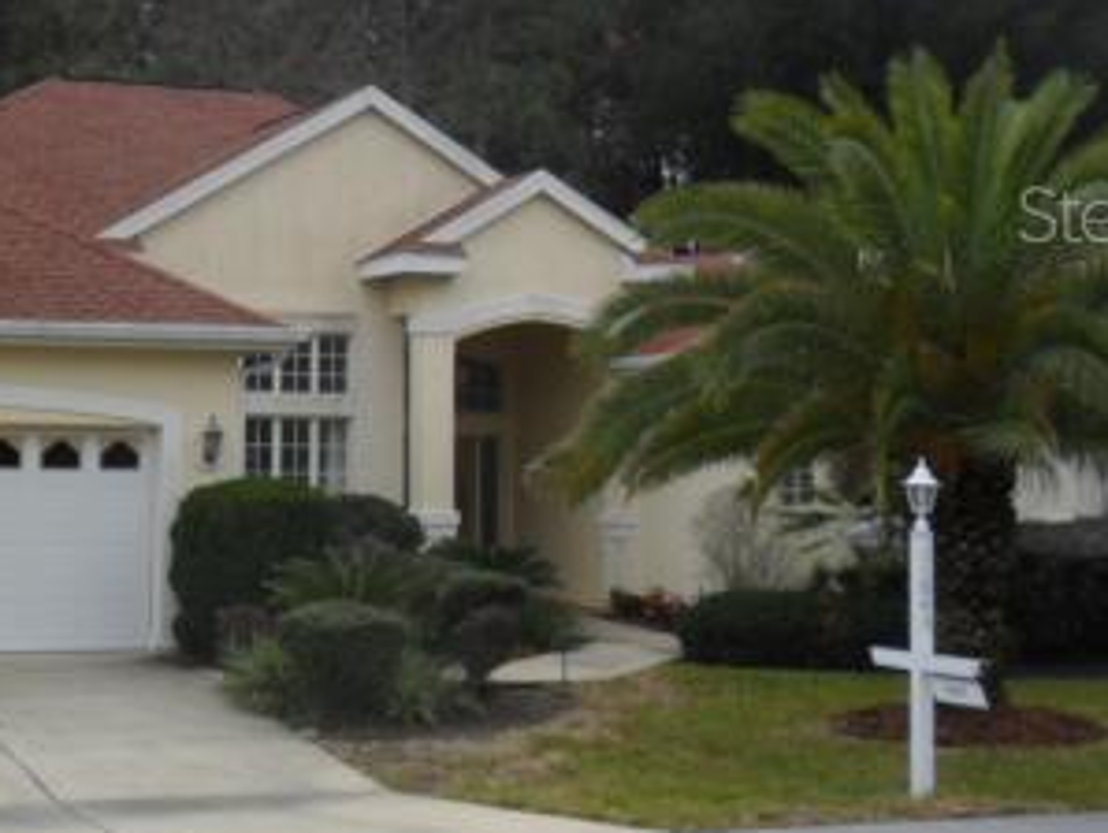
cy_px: 212
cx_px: 290
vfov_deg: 20.3
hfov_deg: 26.7
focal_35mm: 72
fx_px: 2306
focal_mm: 6.6
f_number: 4
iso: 80
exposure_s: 1/500
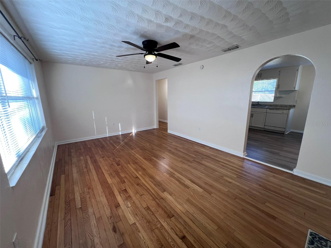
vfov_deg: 89.9
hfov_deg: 106.2
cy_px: 124
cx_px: 166
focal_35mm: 13
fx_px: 124
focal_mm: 1.57
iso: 100
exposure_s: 1/120
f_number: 1.8
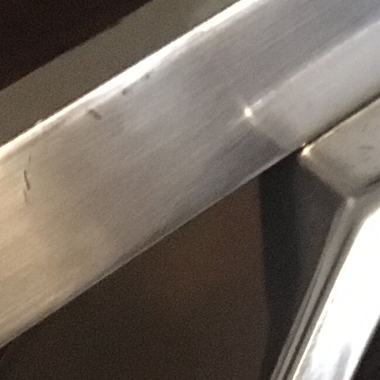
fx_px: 1975
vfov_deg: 10.8
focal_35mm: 159
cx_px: 618
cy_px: -104
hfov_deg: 10.5
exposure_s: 1/17
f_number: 2.2
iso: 320
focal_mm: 4.15
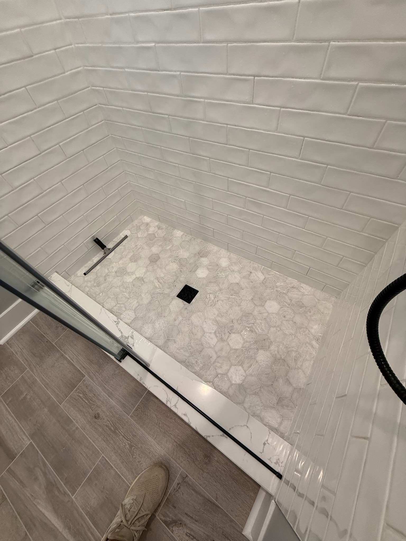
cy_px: 270
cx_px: 203
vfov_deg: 102.1
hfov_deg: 85.7
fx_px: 219
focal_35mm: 14
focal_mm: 2.22
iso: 250
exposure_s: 1/120
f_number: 2.2
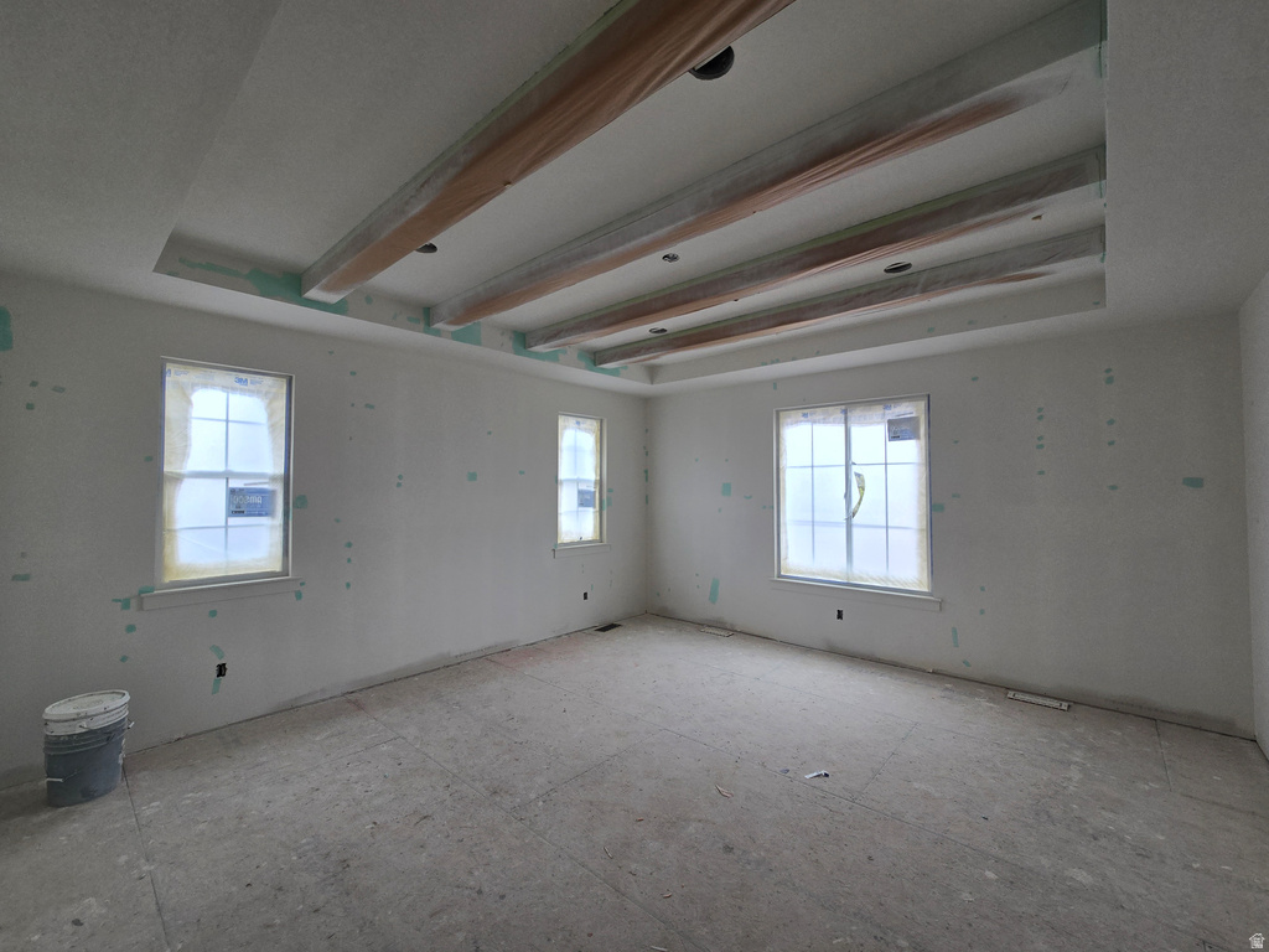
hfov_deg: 106.2
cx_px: 634
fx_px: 477
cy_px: 476
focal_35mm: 13
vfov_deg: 89.9
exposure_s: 1/176
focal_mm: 2.2
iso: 50
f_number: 2.2
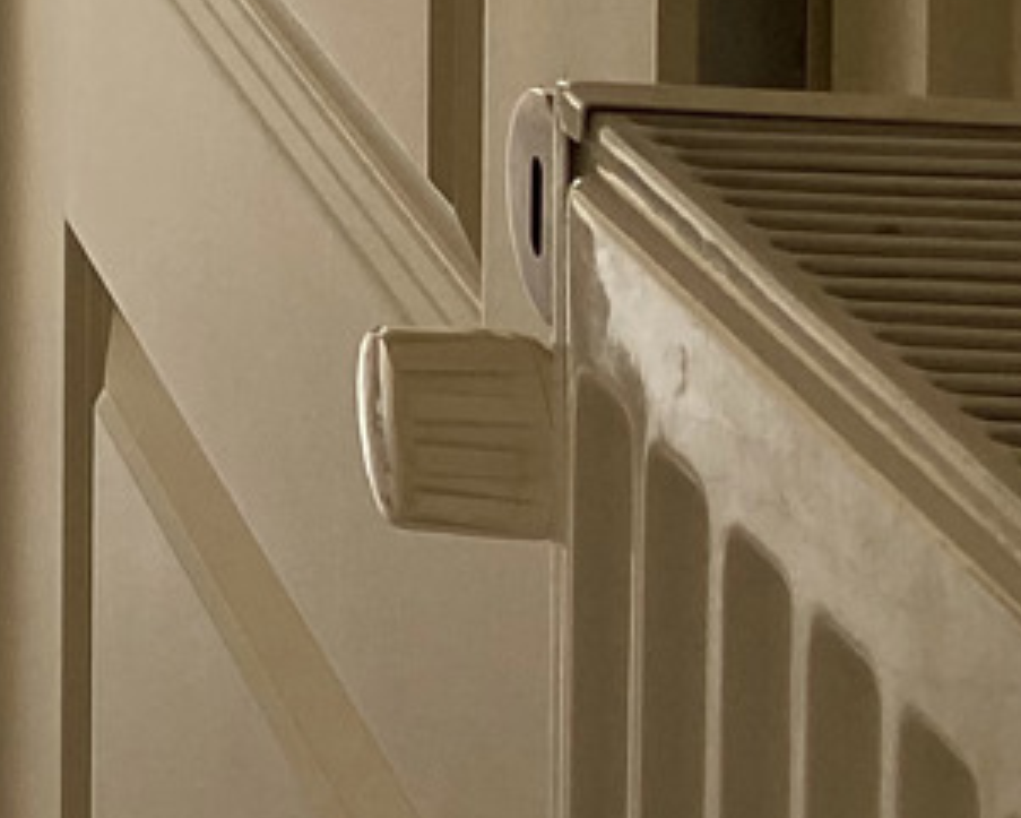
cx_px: -2022
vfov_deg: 8.4
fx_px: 4897
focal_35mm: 162
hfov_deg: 9.4
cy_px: -1385
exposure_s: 1/175
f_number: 1.8
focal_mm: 4.25
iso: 32
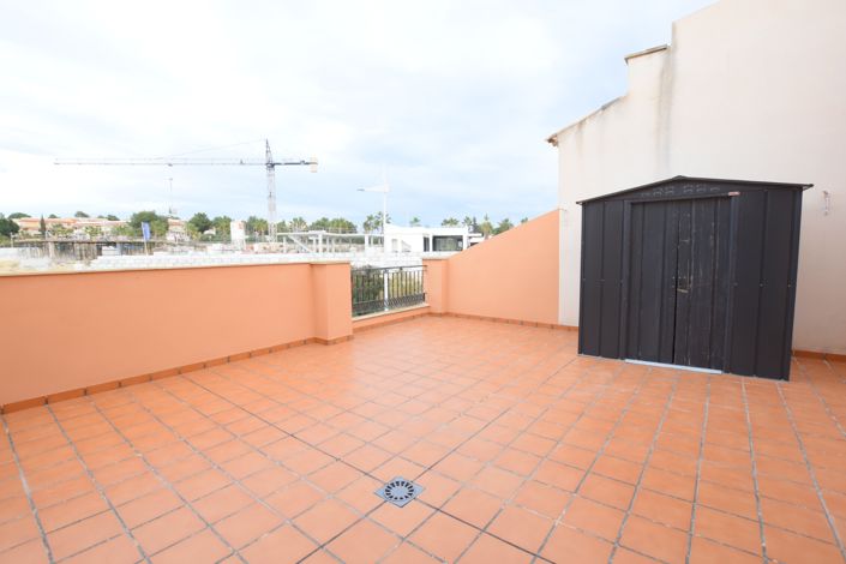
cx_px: 423
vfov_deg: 72.1
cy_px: 282
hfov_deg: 95.0
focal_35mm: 16
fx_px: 388
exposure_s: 1/250
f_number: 5.6
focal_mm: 11
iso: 400
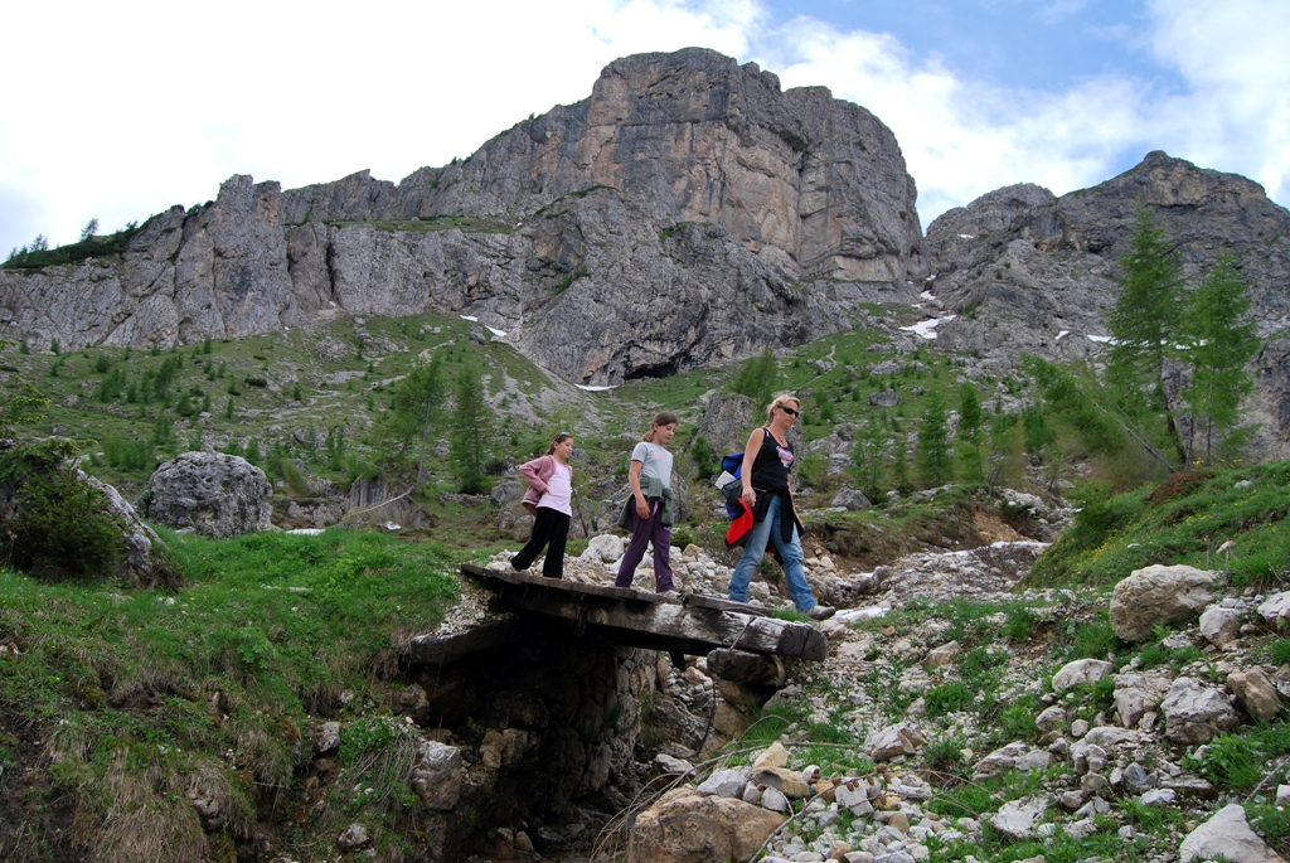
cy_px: 432
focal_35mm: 27
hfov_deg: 67.3
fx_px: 968
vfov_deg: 48.0
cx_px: 645
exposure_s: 1/160
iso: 100
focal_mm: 18
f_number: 6.3
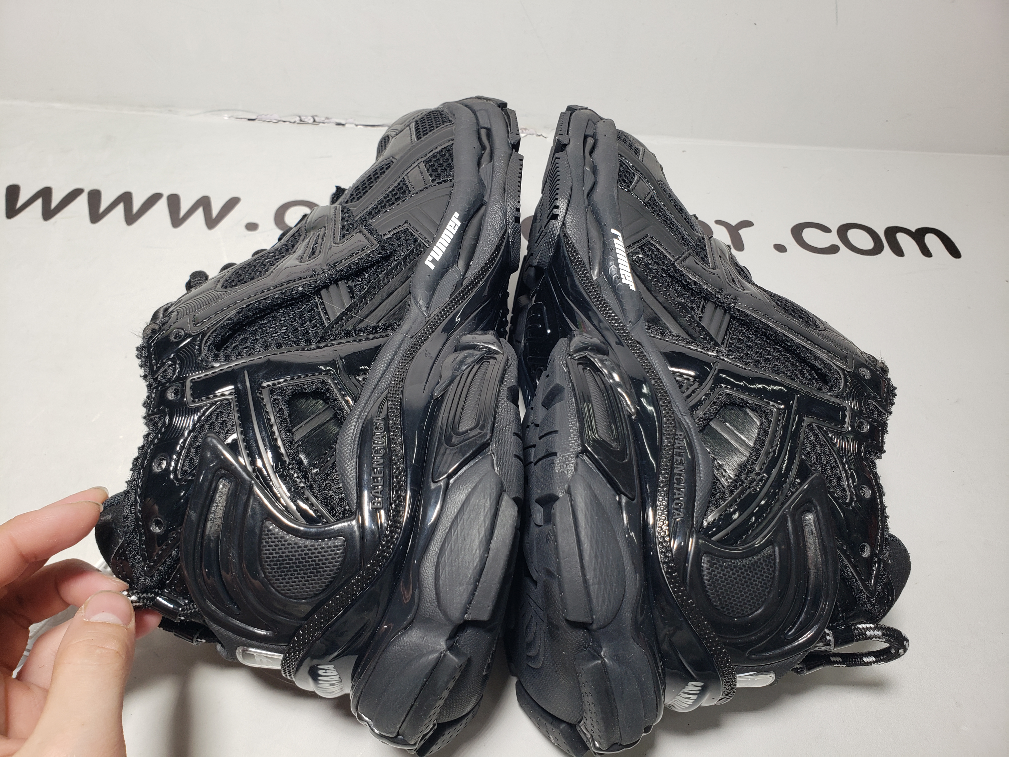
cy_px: 378
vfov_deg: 53.1
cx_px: 504
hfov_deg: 67.3
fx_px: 758
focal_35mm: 26
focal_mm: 4.3
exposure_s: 1/100
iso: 50
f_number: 2.4
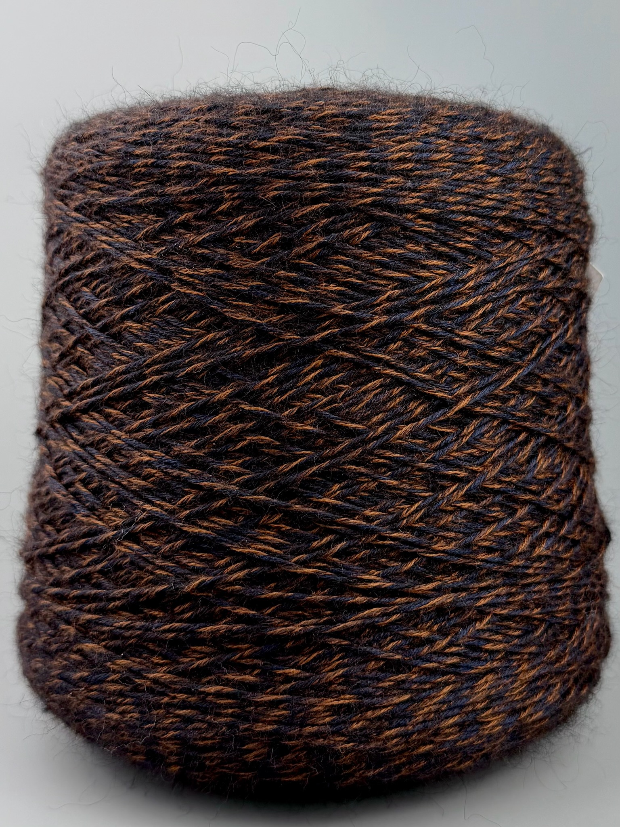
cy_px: 414
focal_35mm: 24
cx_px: 310
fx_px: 573
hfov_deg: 56.8
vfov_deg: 71.6
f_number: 1.78
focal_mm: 6.76
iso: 80
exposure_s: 1/517
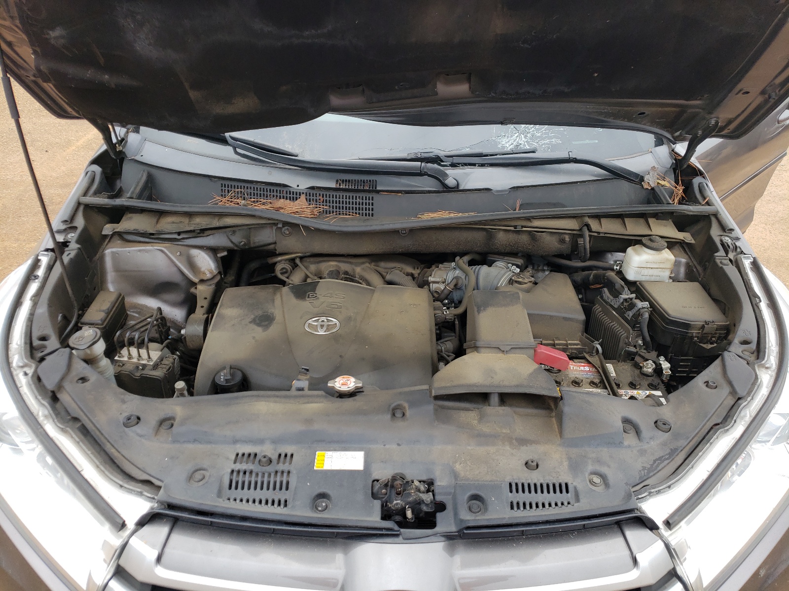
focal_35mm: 26
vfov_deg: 53.1
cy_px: 296
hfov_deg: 67.3
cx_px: 394
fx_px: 593
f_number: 1.5
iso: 50
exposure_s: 1/833
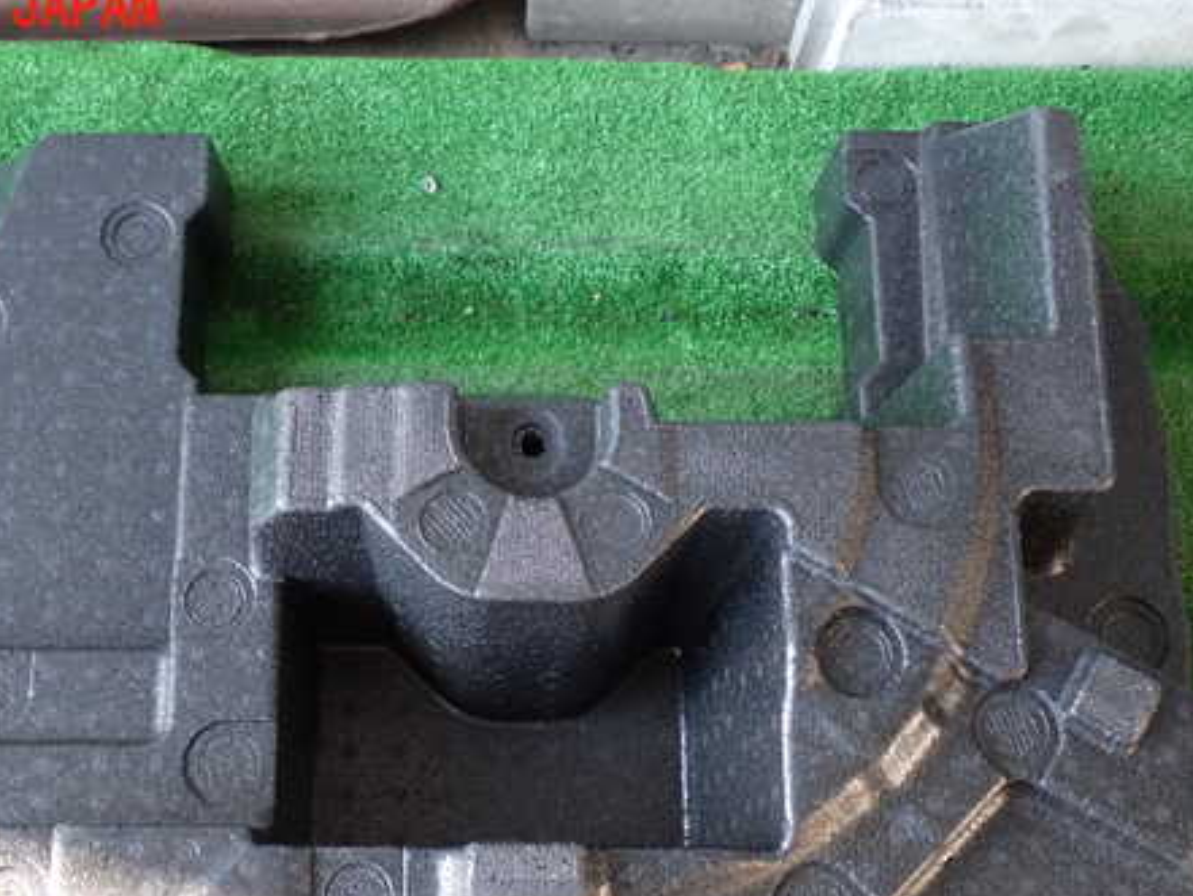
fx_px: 1689
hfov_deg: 38.7
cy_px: 585
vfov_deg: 29.5
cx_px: 479
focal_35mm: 49
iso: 200
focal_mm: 6.37
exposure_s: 1/80
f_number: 2.5
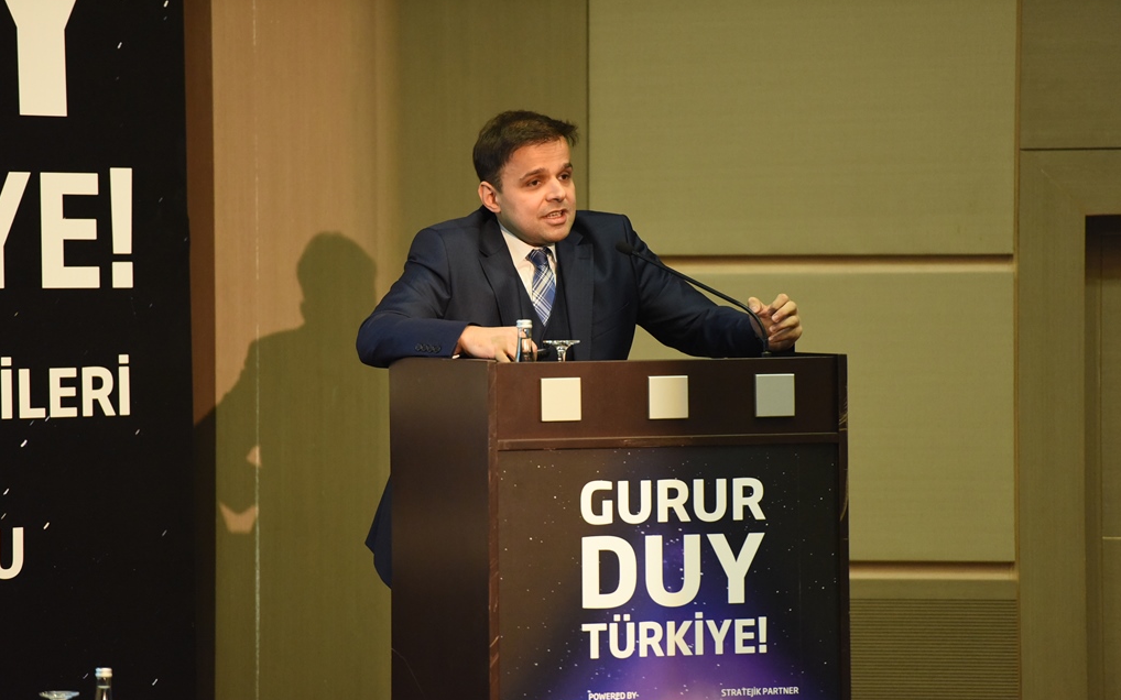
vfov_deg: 6.4
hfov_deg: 10.2
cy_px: 364
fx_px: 6262
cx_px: 562
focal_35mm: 205
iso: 4000
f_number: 2.8
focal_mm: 200
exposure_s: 1/125
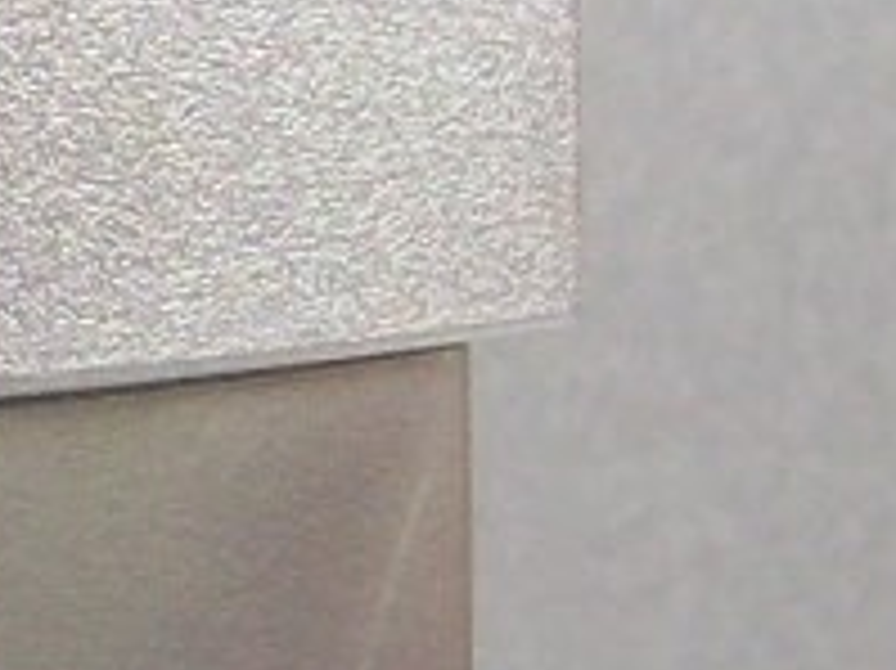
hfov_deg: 8.0
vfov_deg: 6.4
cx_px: -1148
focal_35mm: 231
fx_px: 5976
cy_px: 537
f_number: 2.7
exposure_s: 1/43.8
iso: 160
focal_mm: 6
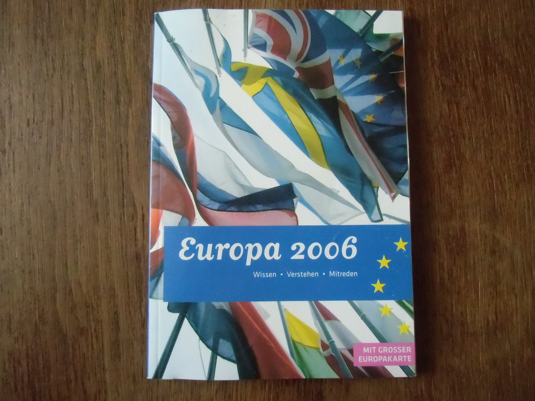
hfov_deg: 71.6
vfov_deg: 56.8
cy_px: 200
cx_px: 268
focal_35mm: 24
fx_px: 371
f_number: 3
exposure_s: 1/8
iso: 800
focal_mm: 4.24
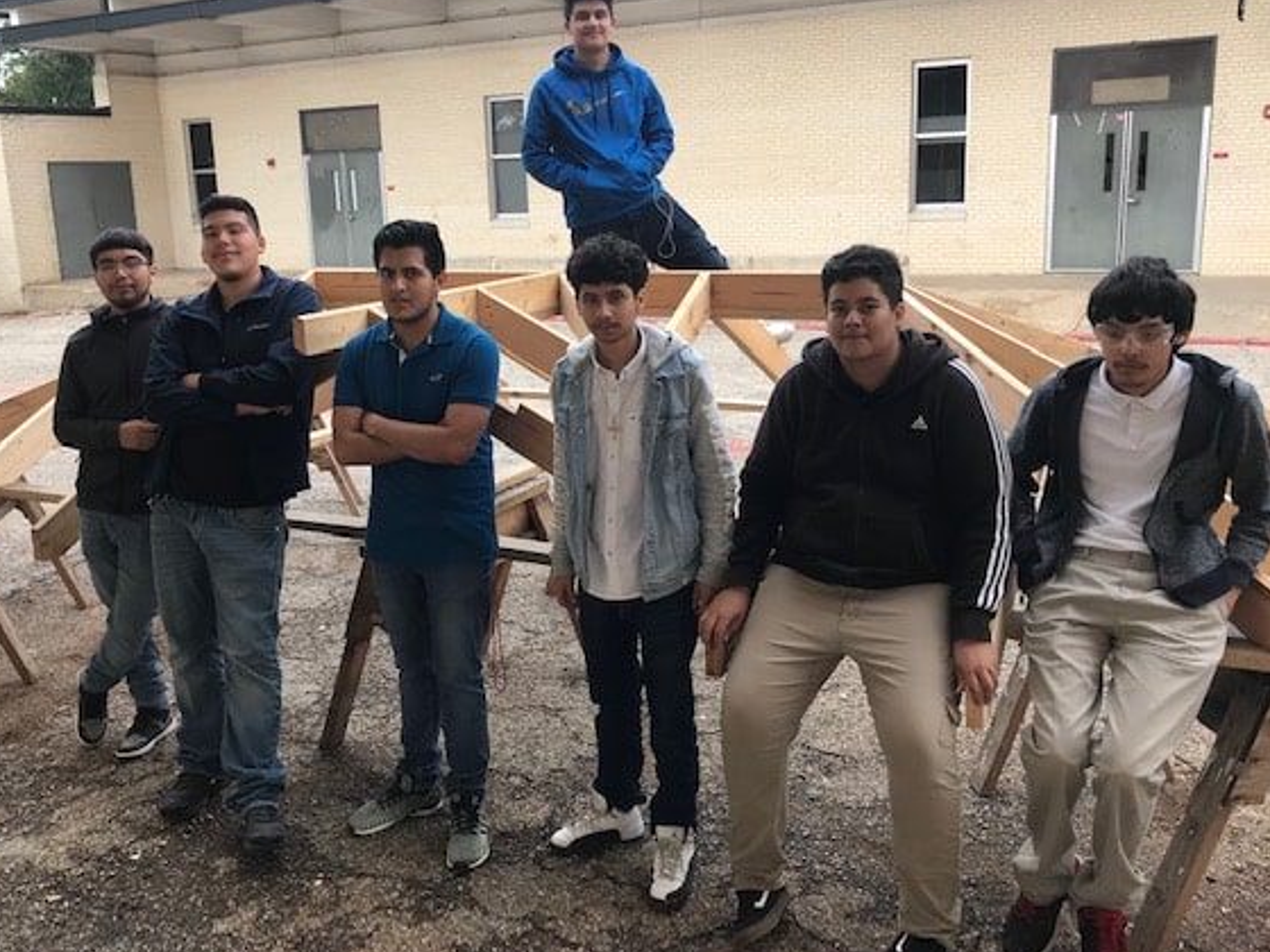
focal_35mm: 32
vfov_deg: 44.1
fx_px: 1174
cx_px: 585
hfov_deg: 56.7
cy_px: 440
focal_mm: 3.99
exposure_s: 1/134
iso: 20
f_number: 1.8
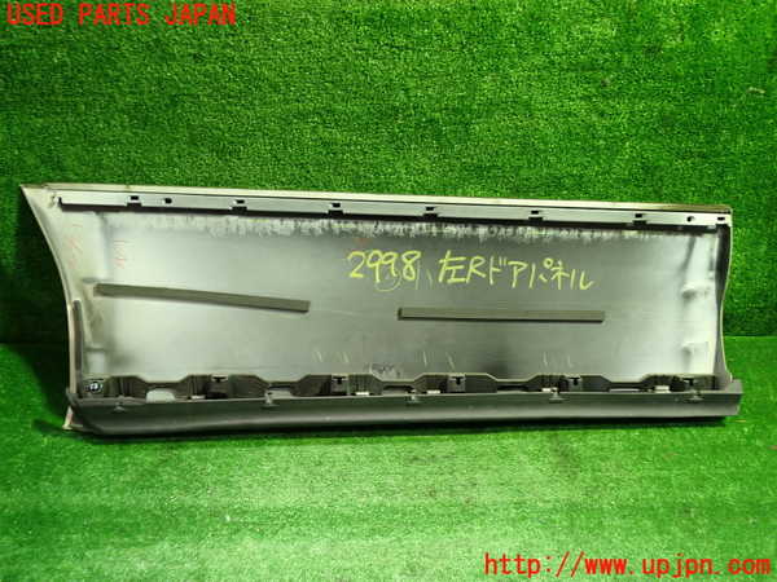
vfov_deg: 46.8
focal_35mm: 30
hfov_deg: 60.0
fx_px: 673
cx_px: 388
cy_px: 291
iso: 250
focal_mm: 5.4
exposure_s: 1/30
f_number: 2.3
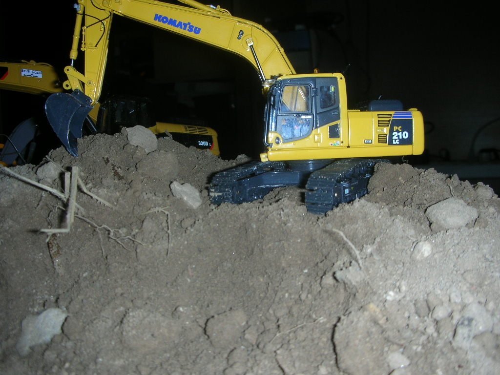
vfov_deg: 40.7
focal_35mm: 35
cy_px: 188
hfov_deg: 52.6
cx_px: 250
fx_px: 506
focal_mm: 5.8
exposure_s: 1/60.1
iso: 50
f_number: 3
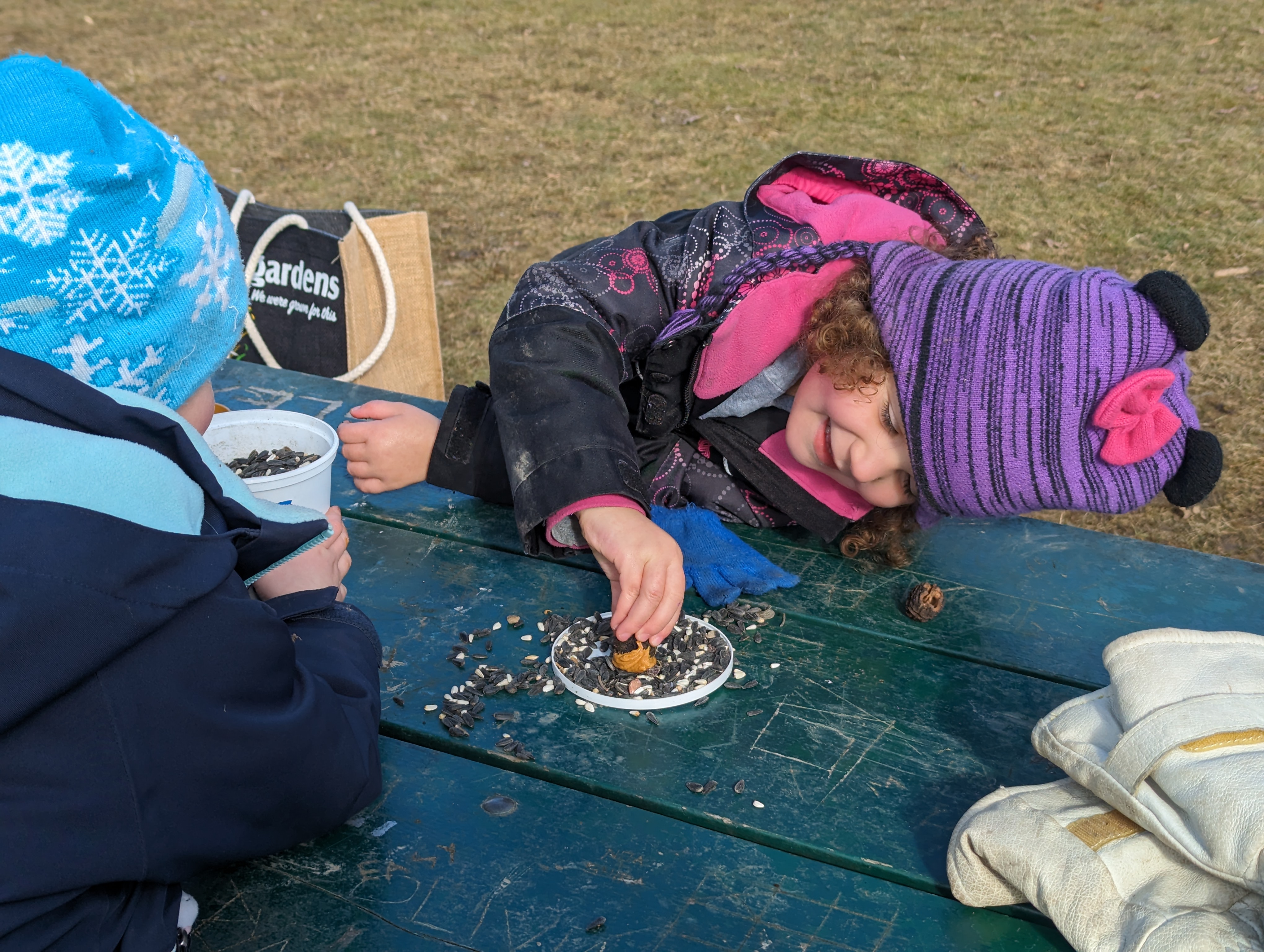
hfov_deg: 39.6
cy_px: 476
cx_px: 632
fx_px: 1755
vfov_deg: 30.3
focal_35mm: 48
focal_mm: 6.81
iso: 44
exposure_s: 1/974
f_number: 1.85
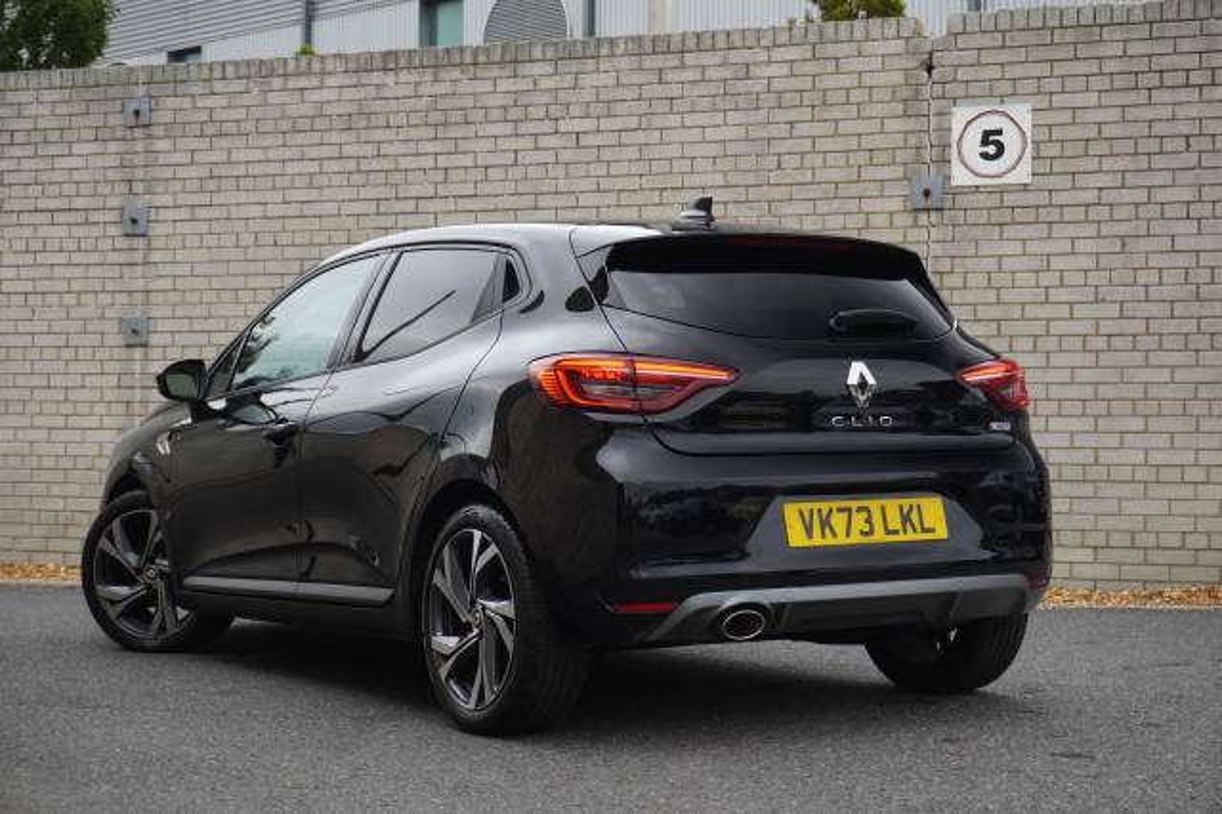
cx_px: 611
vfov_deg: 22.6
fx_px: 2036
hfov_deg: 33.4
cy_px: 407
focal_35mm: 60
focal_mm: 40
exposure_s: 1/160
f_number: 5.6
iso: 800
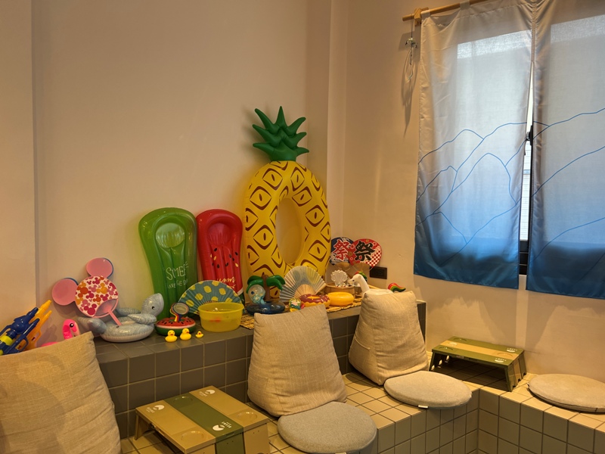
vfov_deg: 53.1
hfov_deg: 67.3
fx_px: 454
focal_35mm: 26
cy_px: 227
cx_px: 302
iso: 125
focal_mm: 5.7
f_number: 1.5
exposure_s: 1/121
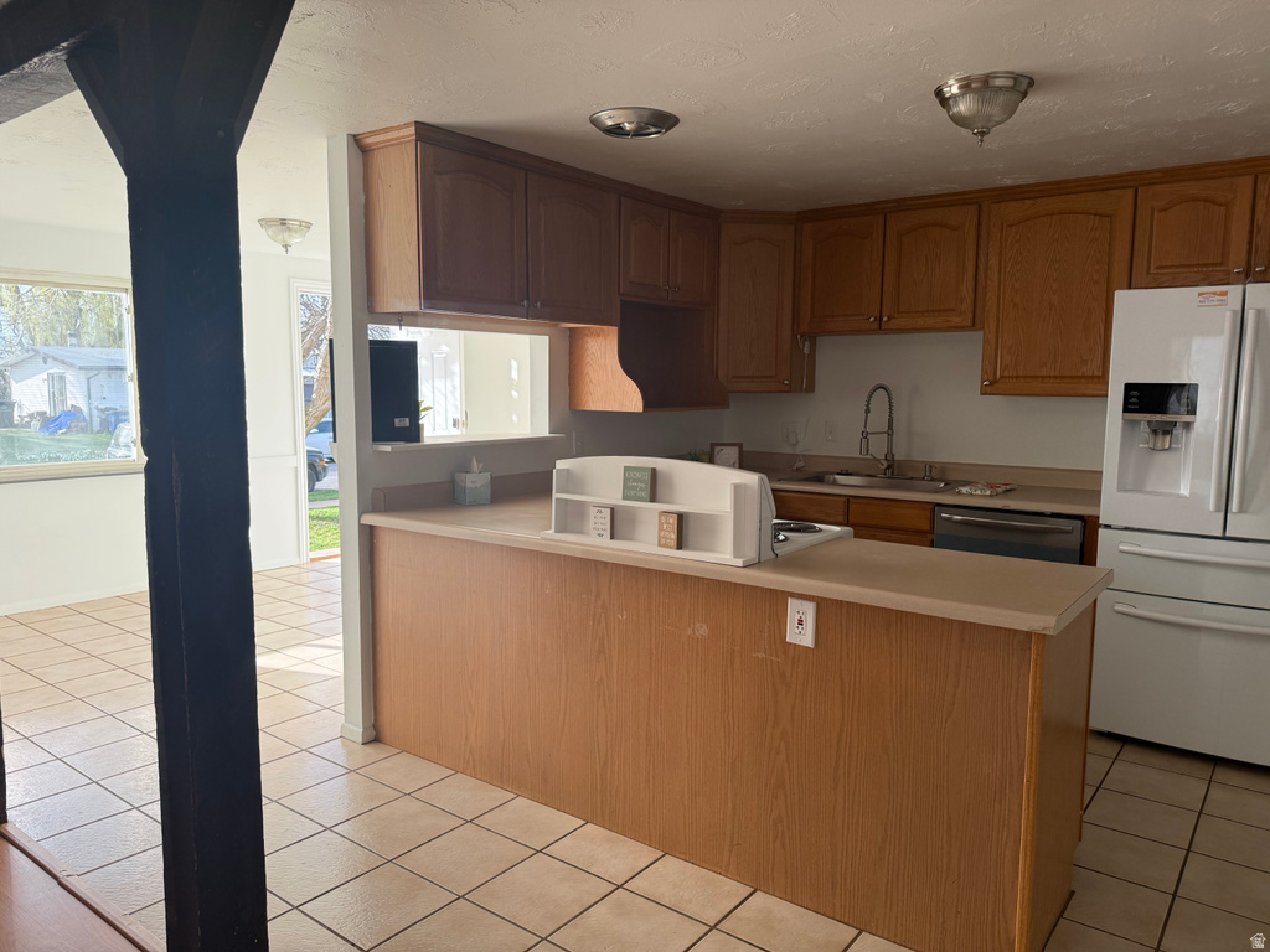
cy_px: 476
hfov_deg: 71.6
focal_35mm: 24
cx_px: 635
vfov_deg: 56.8
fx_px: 881
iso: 100
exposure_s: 1/407
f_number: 1.78
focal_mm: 6.76
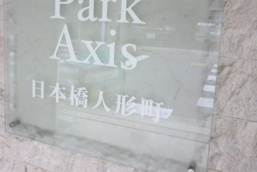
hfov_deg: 48.0
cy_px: 51
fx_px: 286
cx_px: 98
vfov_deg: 33.0
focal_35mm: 40
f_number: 3.1
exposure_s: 1/60
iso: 800
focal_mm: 5
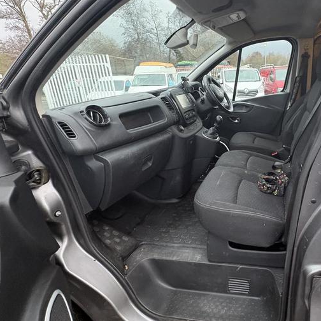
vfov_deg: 69.6
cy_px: 150
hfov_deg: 65.4
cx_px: 241
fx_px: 231
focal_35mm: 22
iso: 320
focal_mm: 2.22
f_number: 2.2
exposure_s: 1/60
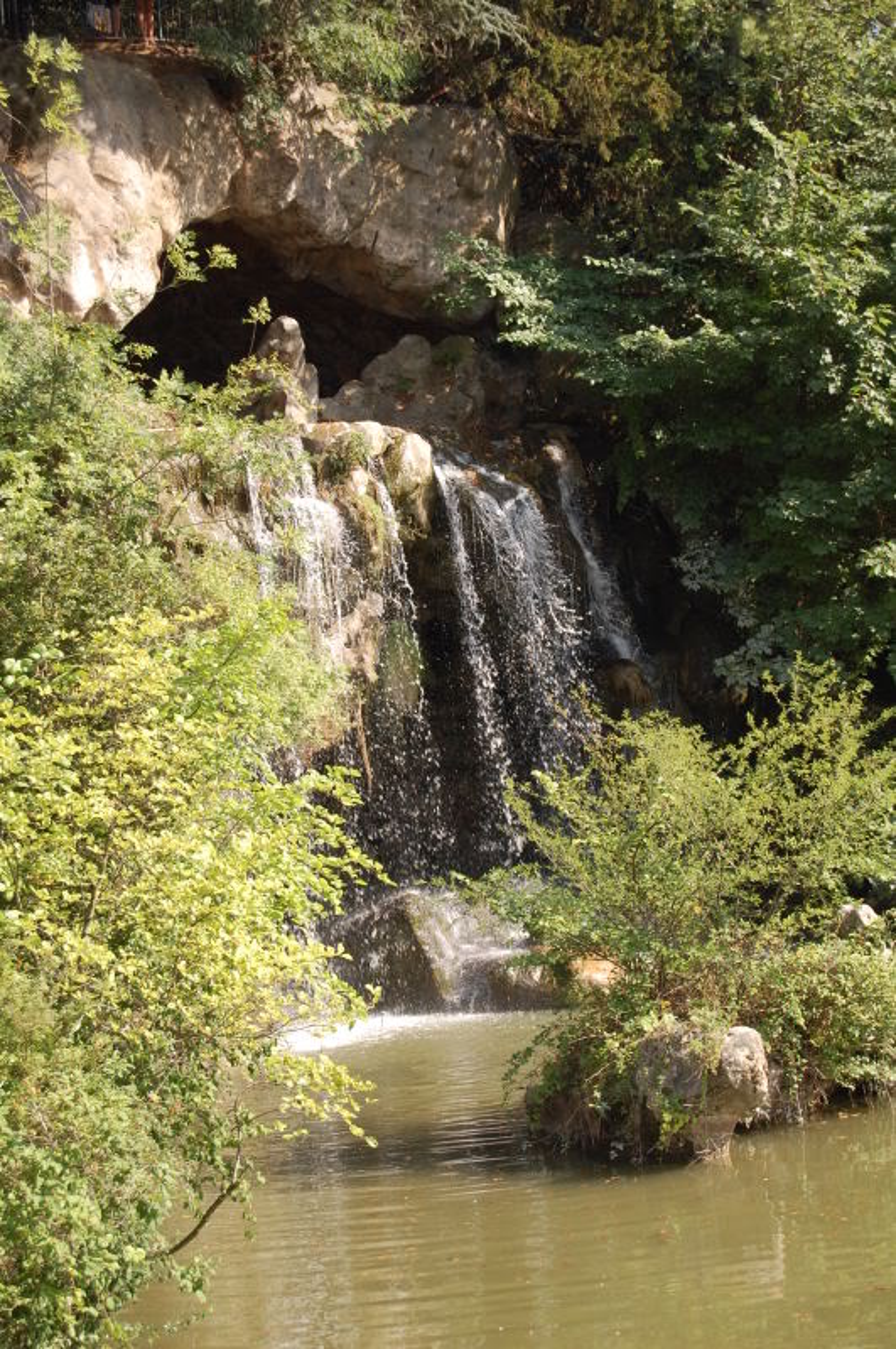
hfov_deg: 16.5
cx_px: 448
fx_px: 3086
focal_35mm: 82
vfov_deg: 24.6
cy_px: 674
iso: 200
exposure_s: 1/160
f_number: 6.3
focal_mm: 55
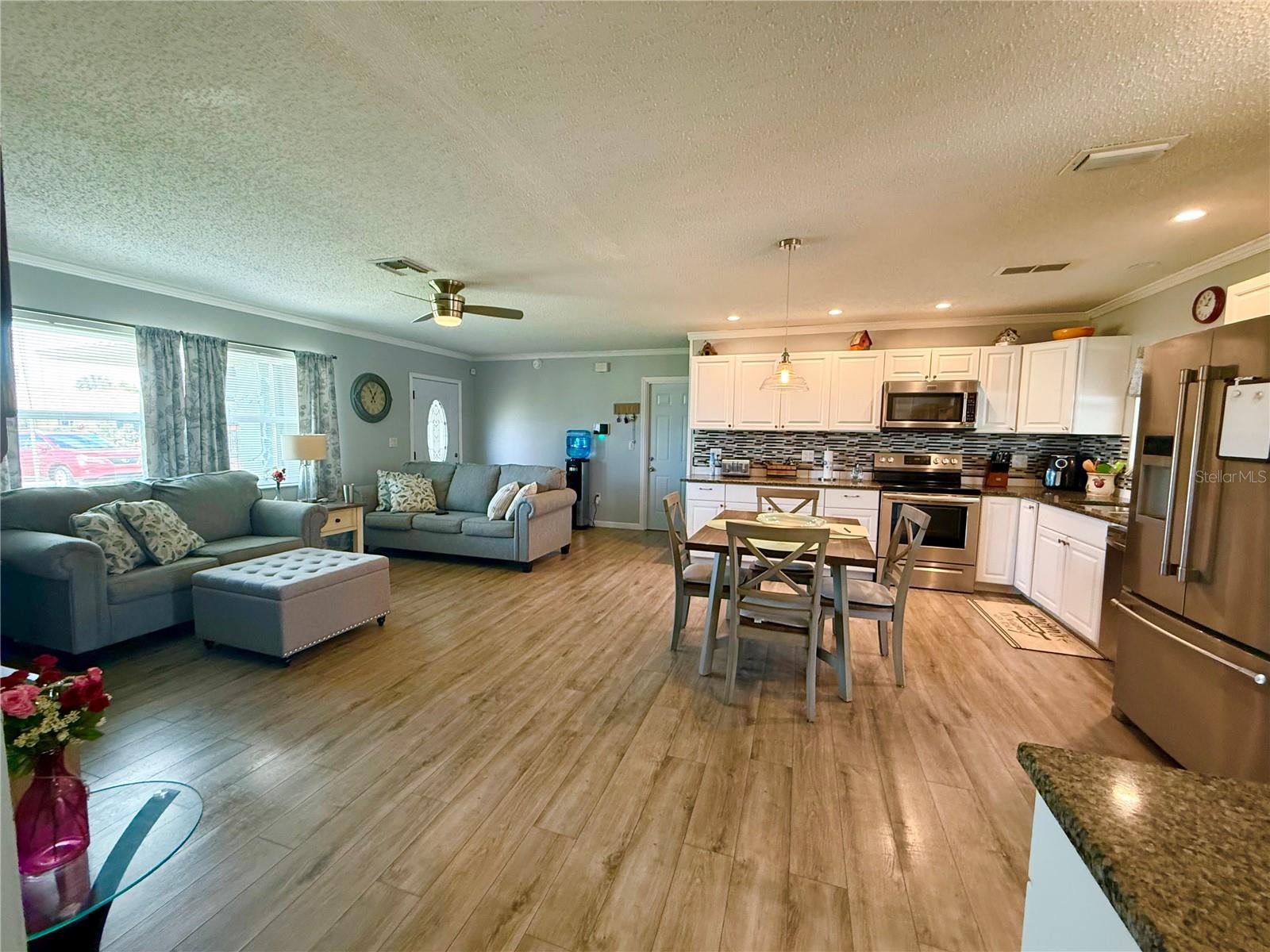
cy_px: 476
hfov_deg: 102.1
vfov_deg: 85.7
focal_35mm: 14
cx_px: 635
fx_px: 514
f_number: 2.2
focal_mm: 2.22
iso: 250
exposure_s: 1/60
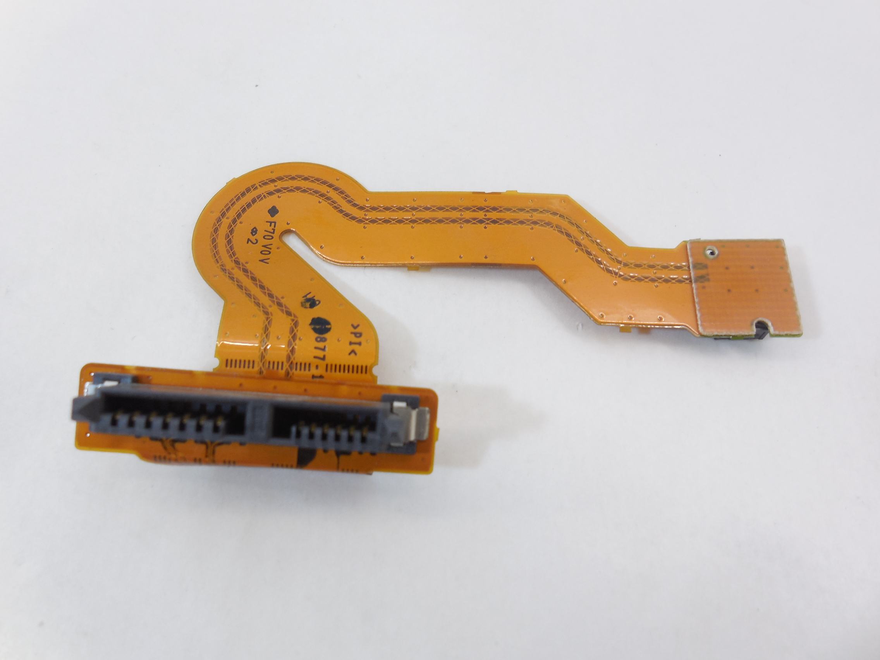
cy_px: 330
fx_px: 661
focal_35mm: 26
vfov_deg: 53.1
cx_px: 440
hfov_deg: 67.3
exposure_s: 1/30
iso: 125
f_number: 3.5
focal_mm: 4.6
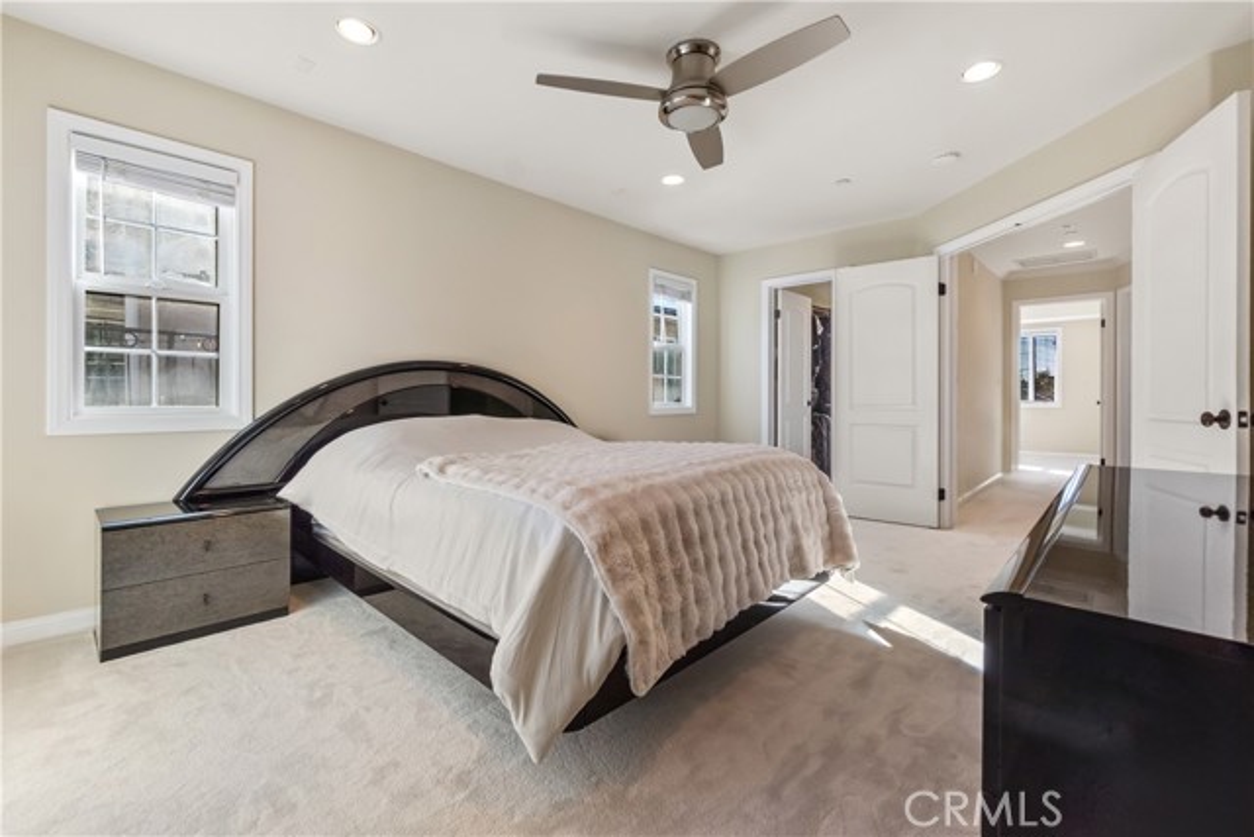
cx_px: 627
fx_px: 523
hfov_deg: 100.4
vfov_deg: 77.4
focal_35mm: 15
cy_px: 418
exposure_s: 1/80
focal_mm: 10
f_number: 8
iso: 400
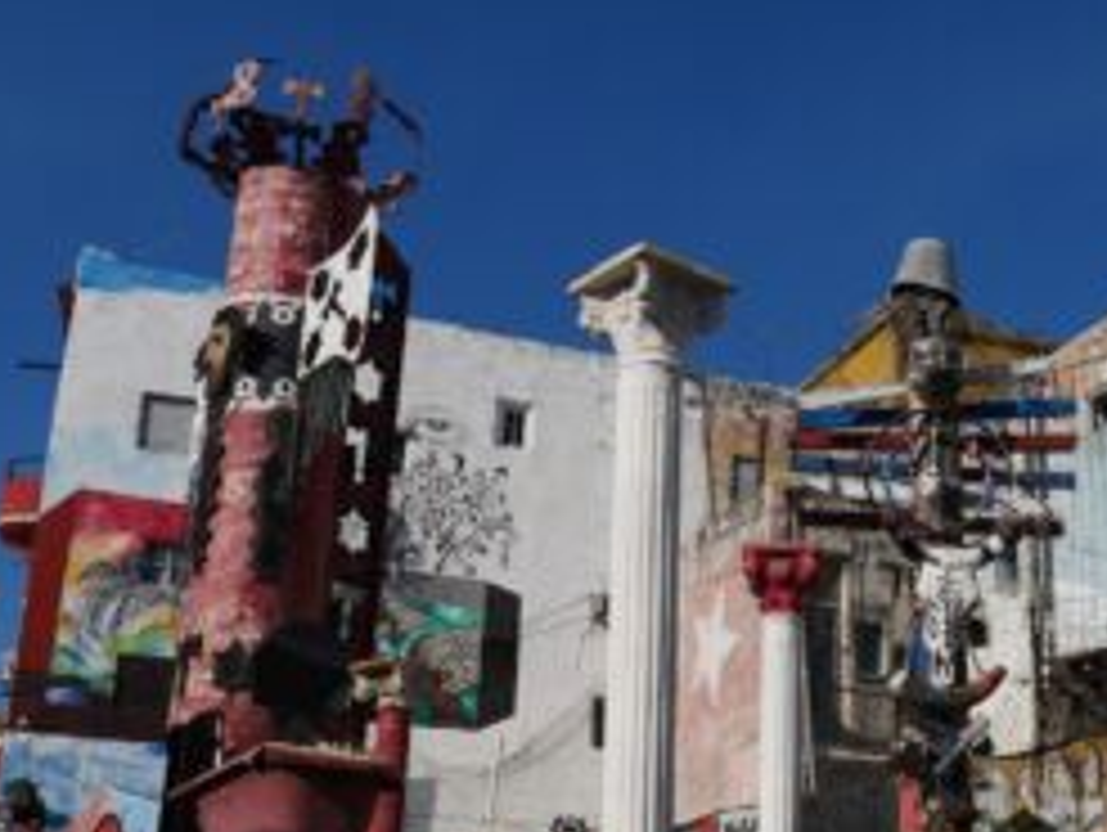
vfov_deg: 27.9
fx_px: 1665
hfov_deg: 35.9
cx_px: 837
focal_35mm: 52
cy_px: 553
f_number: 8
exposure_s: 1/1000
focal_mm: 16
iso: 200
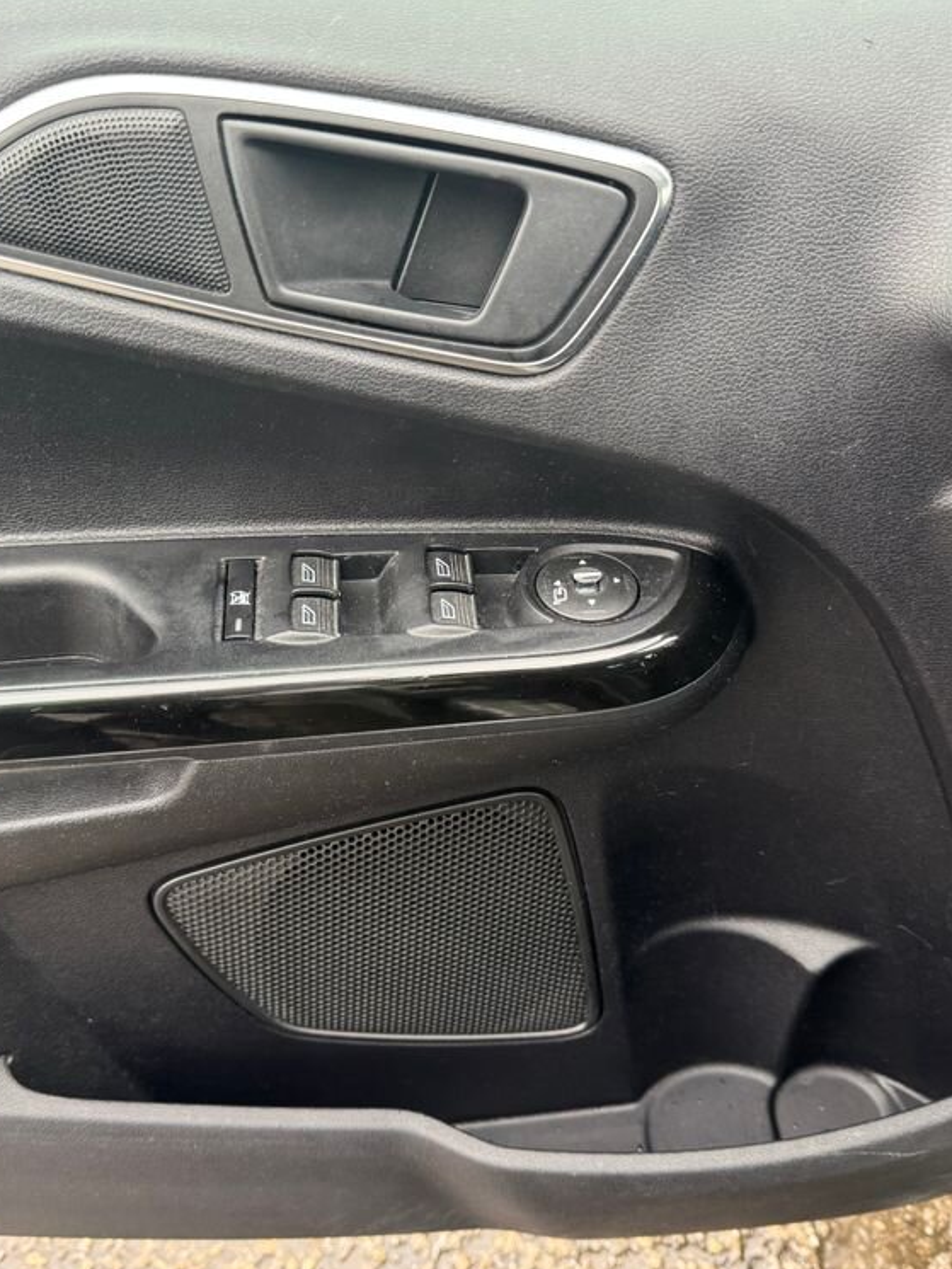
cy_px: 637
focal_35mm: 33
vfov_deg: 55.3
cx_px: 439
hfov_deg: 42.9
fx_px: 1210
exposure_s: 1/60
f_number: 1.78
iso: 250
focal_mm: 6.76
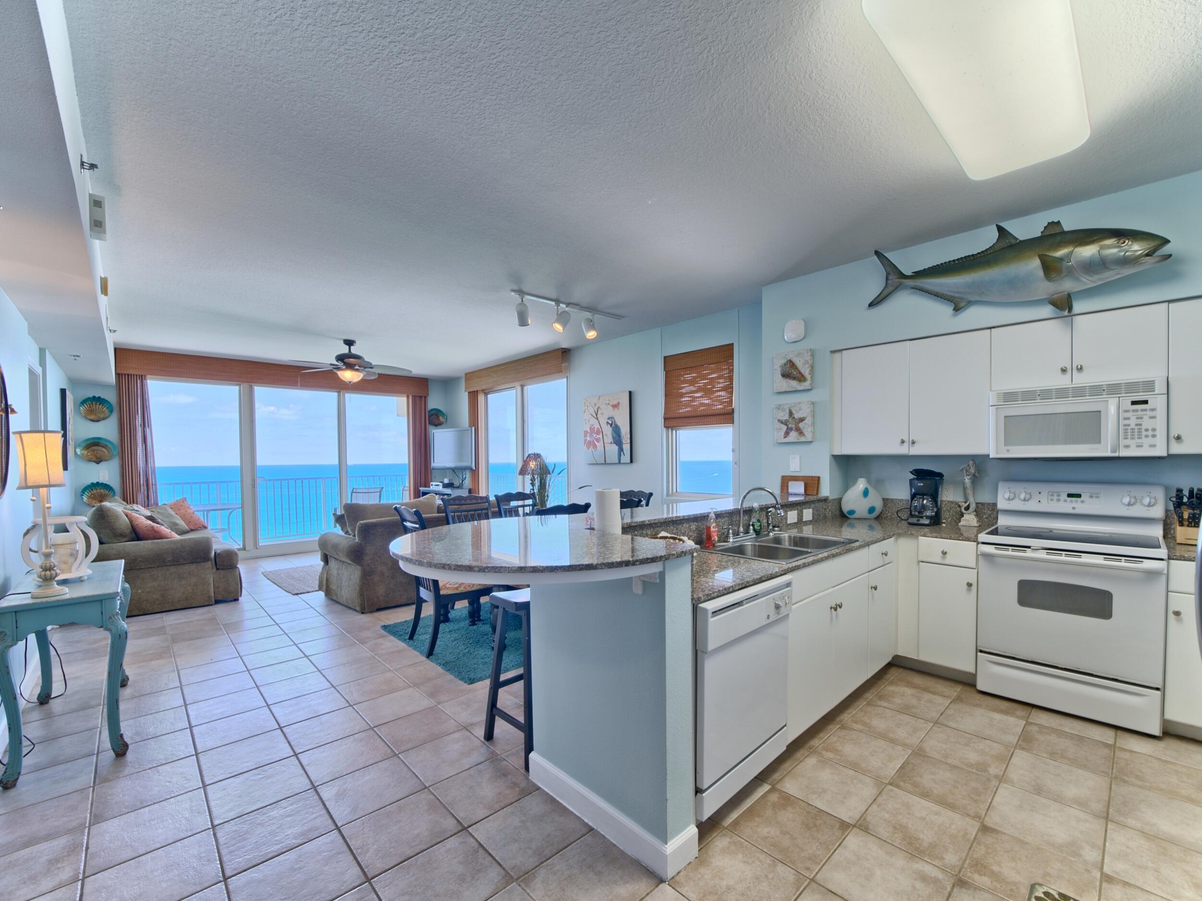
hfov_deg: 98.1
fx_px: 521
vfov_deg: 81.7
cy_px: 476
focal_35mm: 15
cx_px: 636
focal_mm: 13
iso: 500
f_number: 8
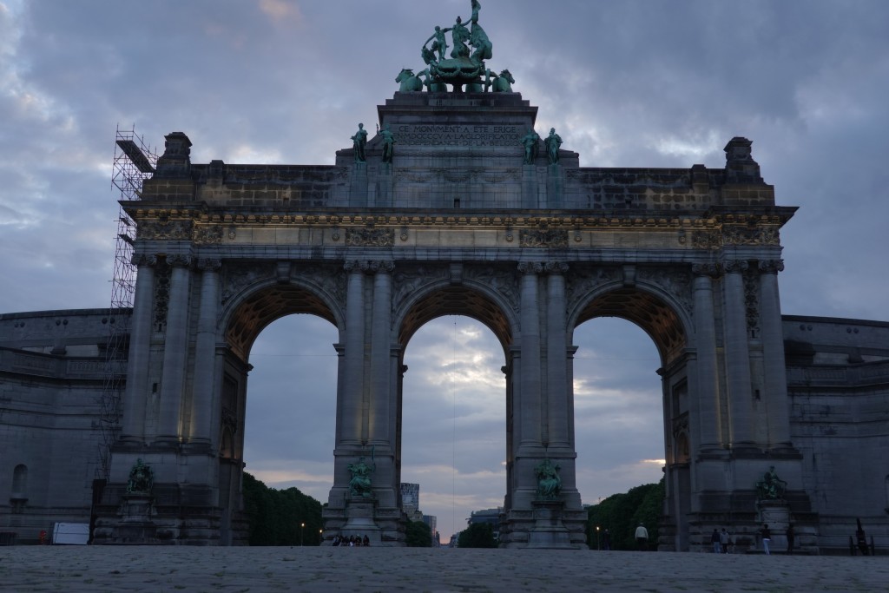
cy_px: 296
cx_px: 444
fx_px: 988
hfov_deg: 48.5
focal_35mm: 40
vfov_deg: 33.4
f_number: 4.5
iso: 200
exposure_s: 1/100
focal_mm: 14.99
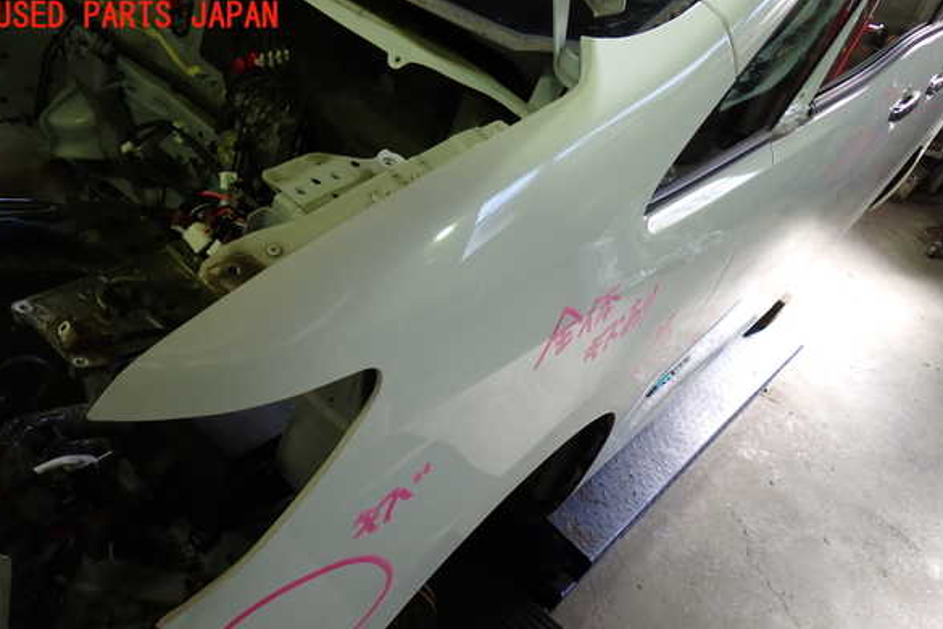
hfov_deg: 58.7
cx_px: 469
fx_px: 838
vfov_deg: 41.0
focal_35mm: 32
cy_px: 360
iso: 200
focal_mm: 5.4
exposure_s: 1/60
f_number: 2.3
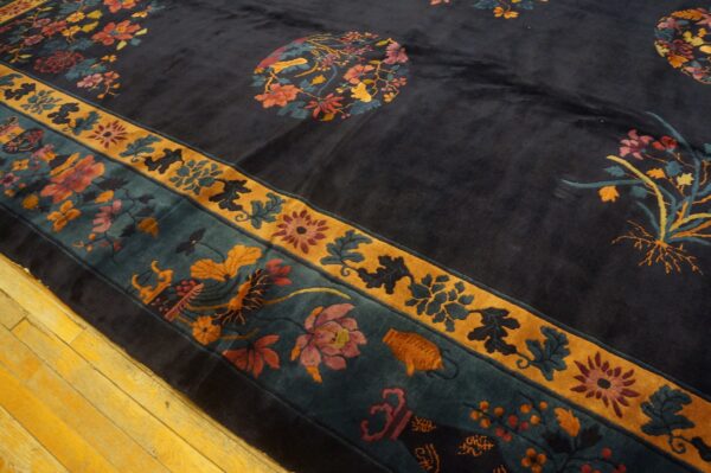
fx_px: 533
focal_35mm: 27
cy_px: 236
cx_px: 356
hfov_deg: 67.4
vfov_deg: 47.9
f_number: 4
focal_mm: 18
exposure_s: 1/60
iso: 1600
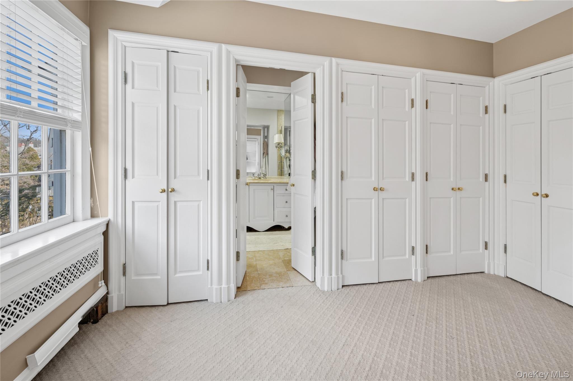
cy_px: 190
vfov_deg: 81.1
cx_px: 286
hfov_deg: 104.3
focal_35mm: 14
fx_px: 223
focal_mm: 14
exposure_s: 1/8
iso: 200
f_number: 11
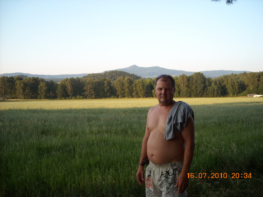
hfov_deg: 52.6
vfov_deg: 40.7
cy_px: 98
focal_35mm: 35
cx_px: 132
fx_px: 266
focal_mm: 5.7
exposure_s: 1/239
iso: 64
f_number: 2.8
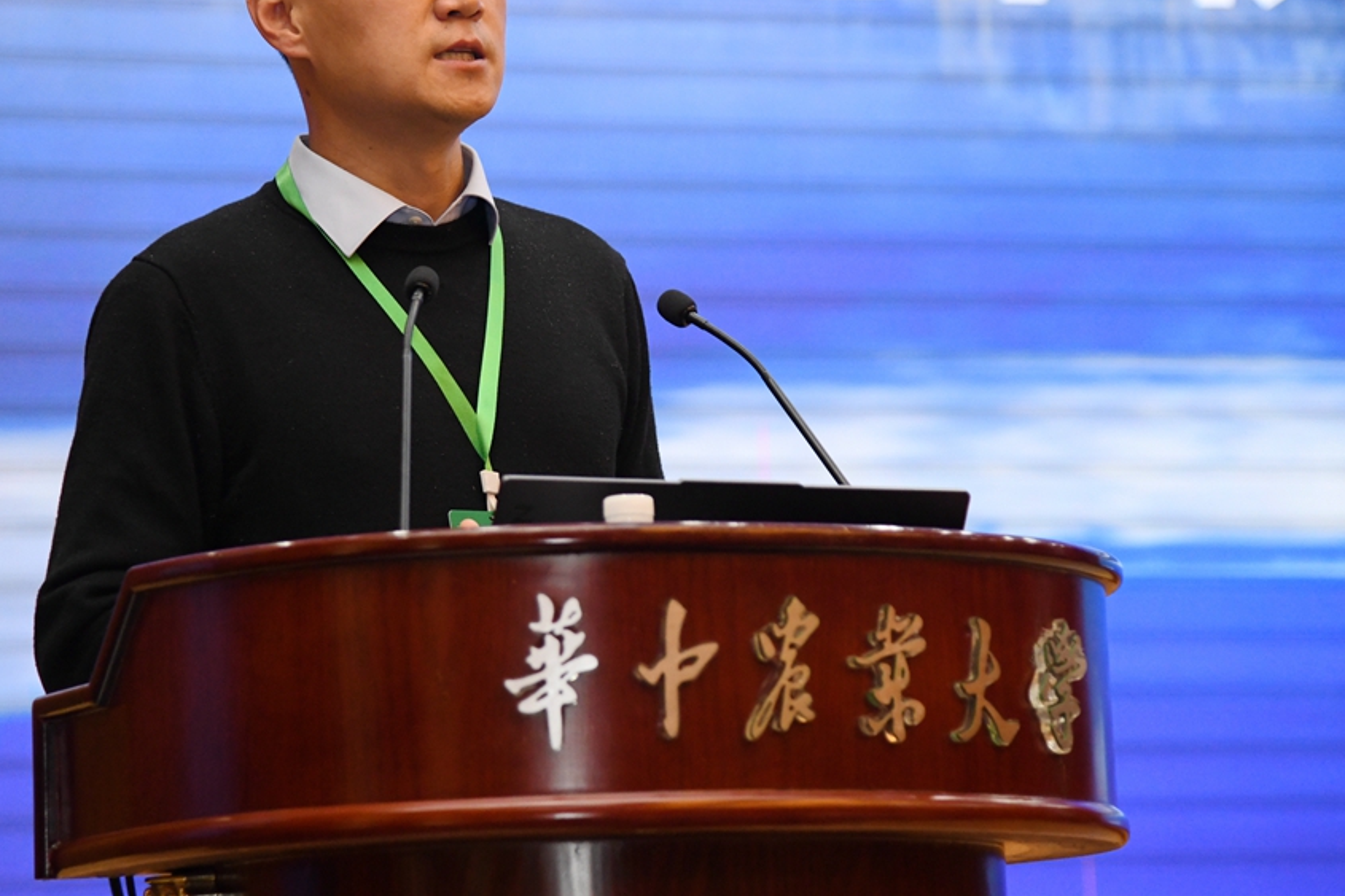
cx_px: 532
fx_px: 5304
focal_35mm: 142
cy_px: 314
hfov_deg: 14.4
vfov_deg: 9.7
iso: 3200
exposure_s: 1/250
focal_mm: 100
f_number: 4
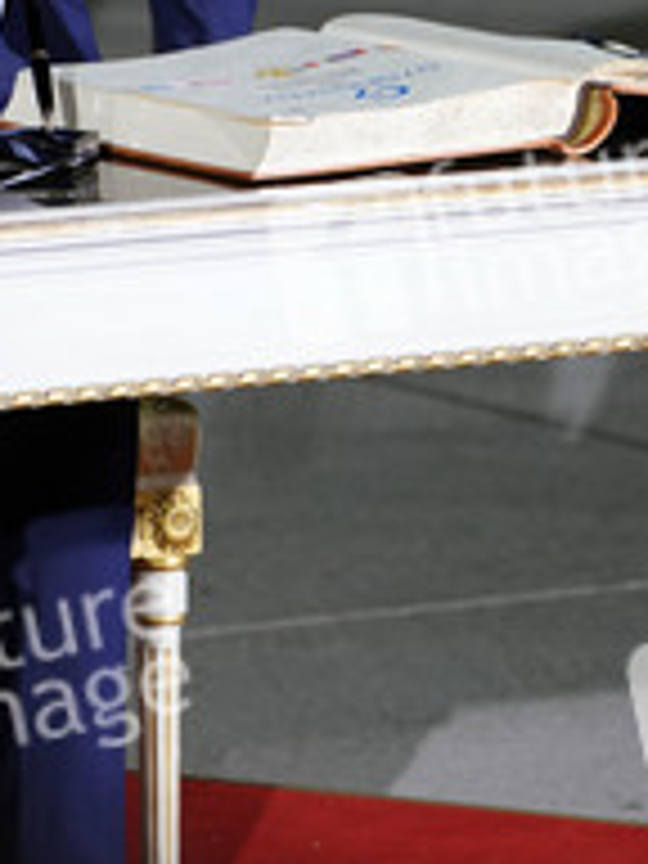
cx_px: 90
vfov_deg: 5.0
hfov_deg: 3.8
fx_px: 9809
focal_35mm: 393
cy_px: 14
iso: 2000
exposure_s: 1/250
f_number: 5.6
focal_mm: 196
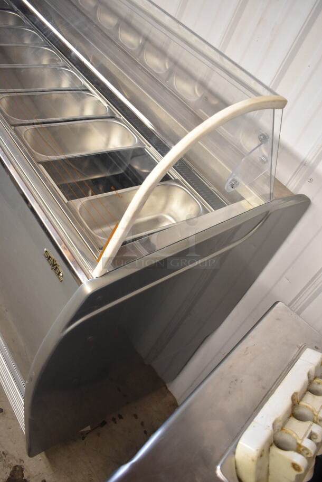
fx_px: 402
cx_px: 161
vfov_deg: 61.9
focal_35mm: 30
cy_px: 241
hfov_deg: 43.7
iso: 1400
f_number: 3.8
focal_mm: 20
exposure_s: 1/125
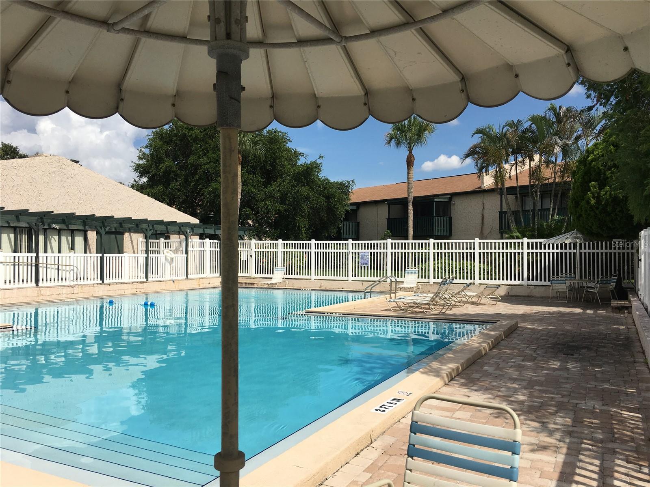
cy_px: 244
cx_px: 325
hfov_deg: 61.7
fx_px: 545
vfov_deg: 48.2
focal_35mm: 29
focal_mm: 4.15
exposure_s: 1/2747
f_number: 2.2
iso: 25
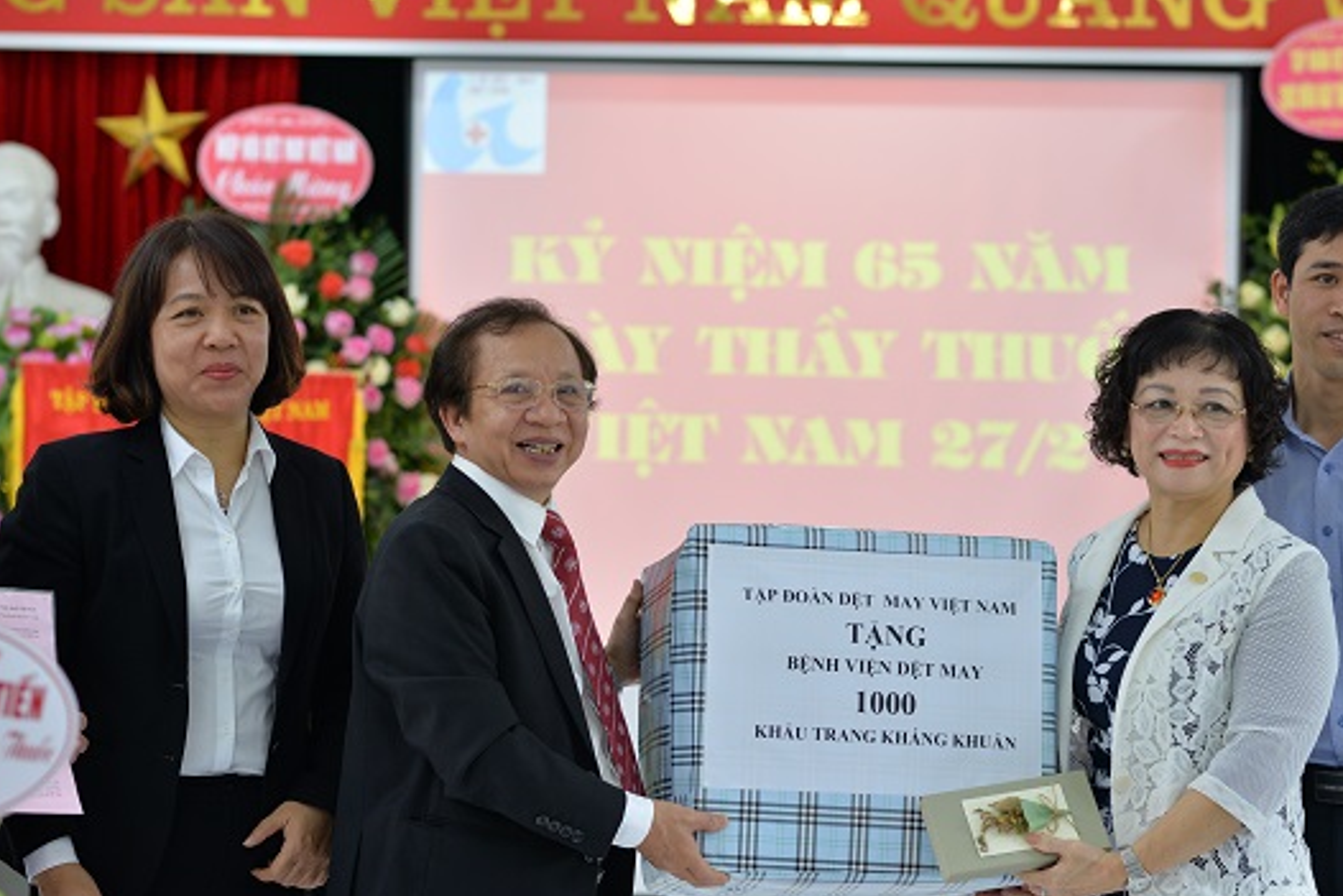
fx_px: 3619
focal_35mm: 97
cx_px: 725
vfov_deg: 14.1
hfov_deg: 21.0
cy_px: 439
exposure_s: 1/250
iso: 720
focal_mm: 85
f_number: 4
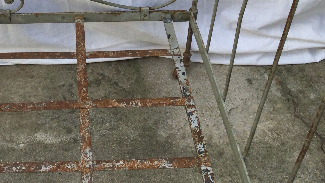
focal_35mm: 60
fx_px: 517
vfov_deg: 19.0
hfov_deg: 34.4
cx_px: 95
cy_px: -31
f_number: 2.4
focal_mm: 3.3
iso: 25
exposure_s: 1/488
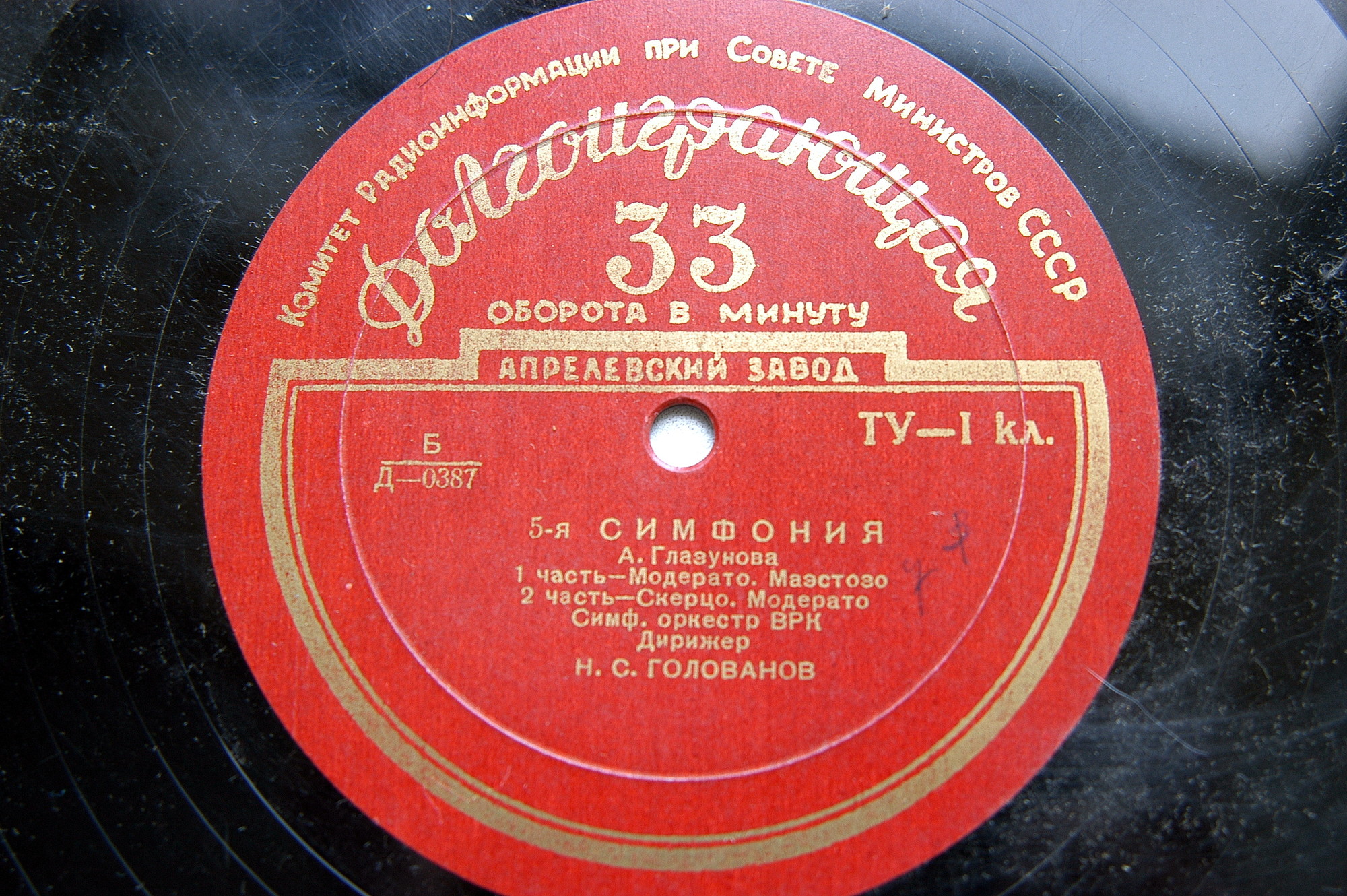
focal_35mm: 52
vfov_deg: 25.7
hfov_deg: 37.9
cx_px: 674
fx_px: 1963
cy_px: 448
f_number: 4
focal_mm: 35
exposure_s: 1/60
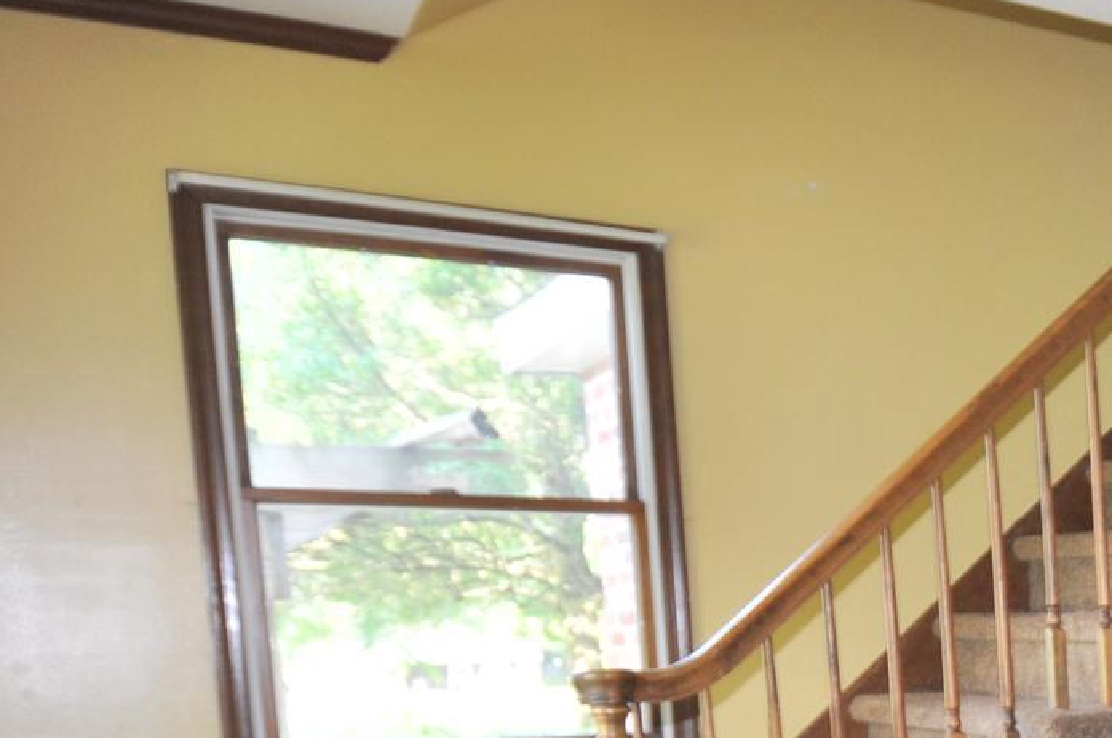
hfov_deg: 29.8
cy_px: 859
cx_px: 1456
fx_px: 1635
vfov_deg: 23.5
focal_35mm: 53
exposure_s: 1/60
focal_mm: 12
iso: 450
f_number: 4
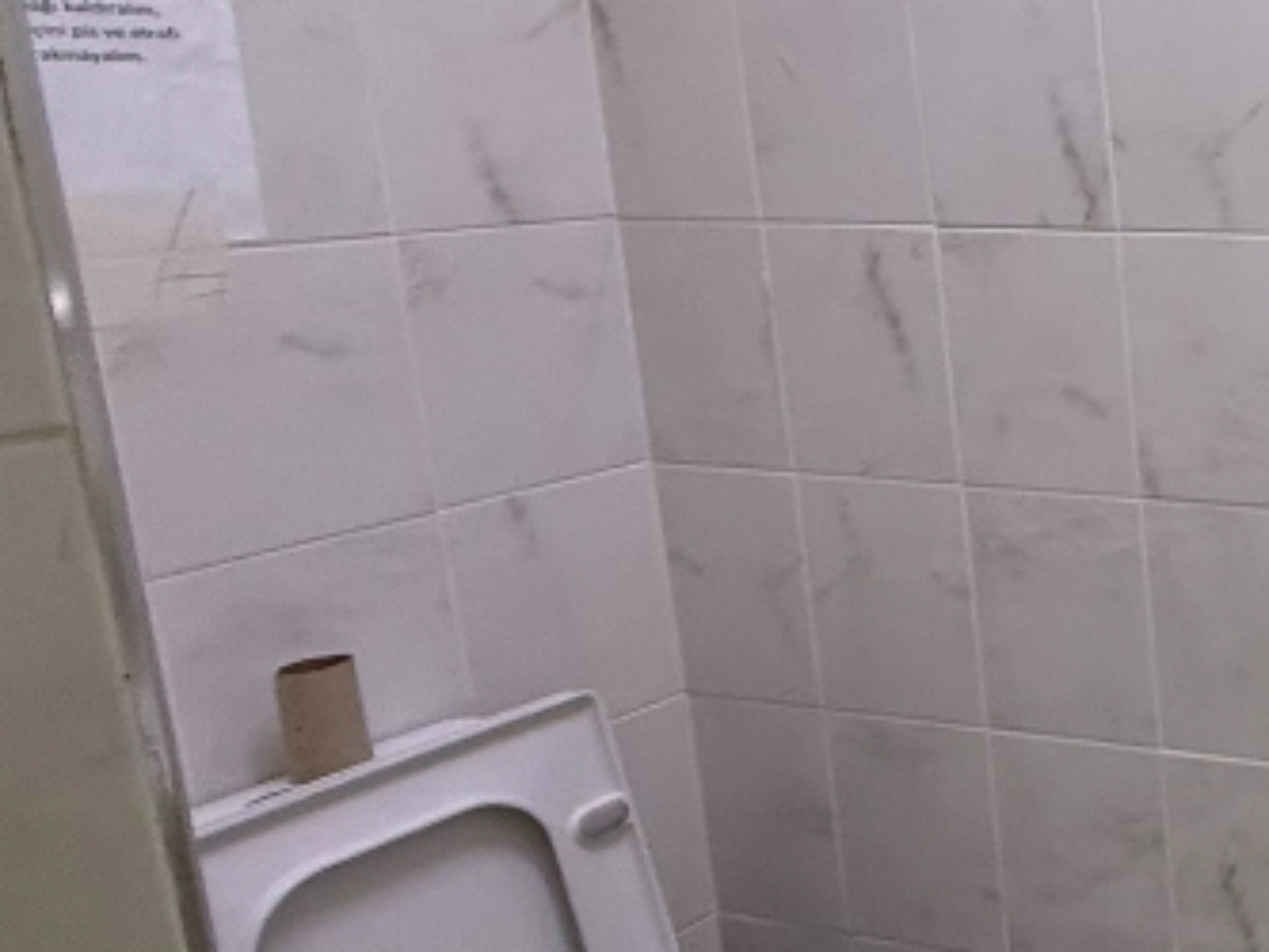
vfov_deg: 34.2
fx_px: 1540
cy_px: 350
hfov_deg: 29.5
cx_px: 1856
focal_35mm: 42
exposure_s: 1/100
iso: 250
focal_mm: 2.22
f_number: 2.2
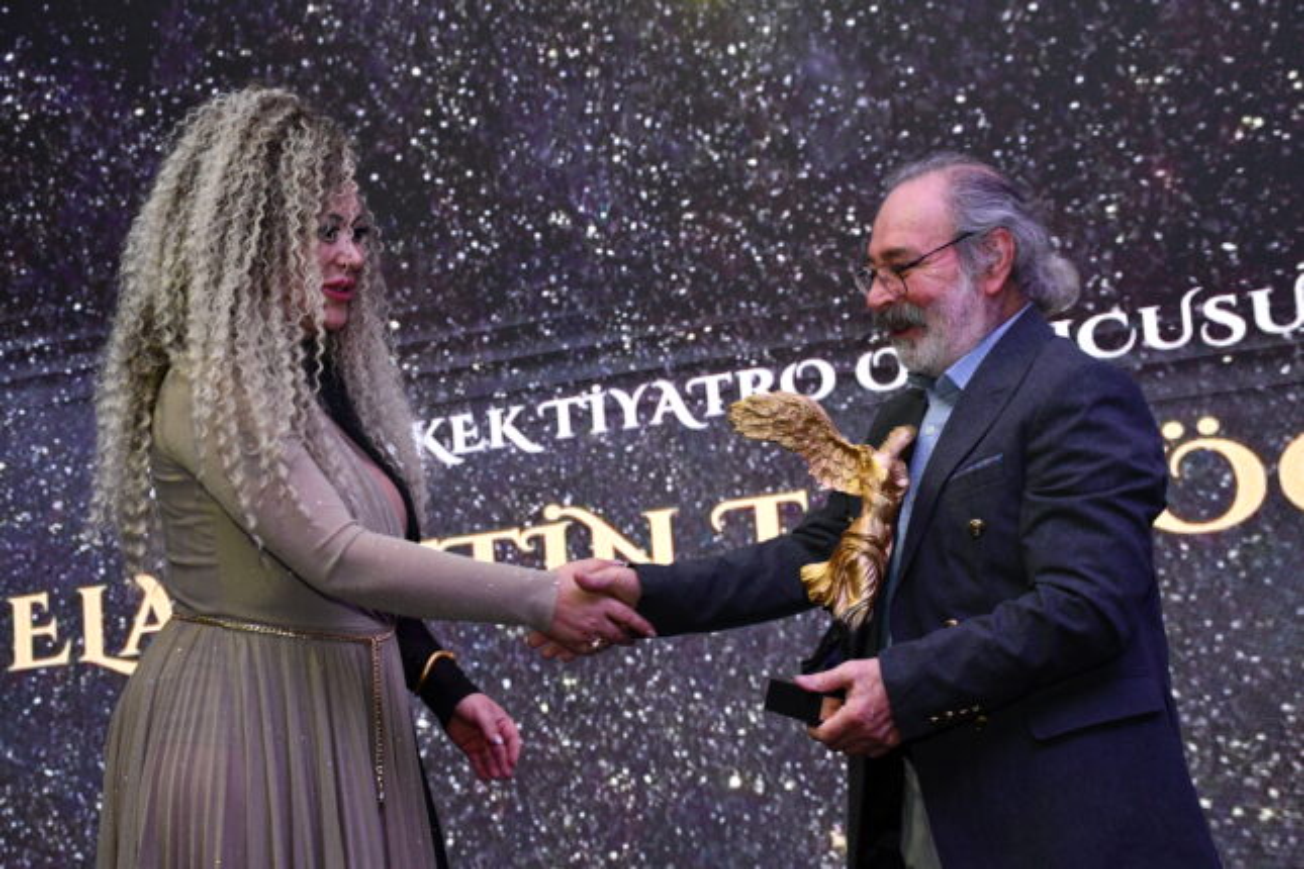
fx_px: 2282
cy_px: 434
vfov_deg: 21.6
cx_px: 652
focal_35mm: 63
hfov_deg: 31.9
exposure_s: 1/60
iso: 1800
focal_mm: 42
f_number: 4.5
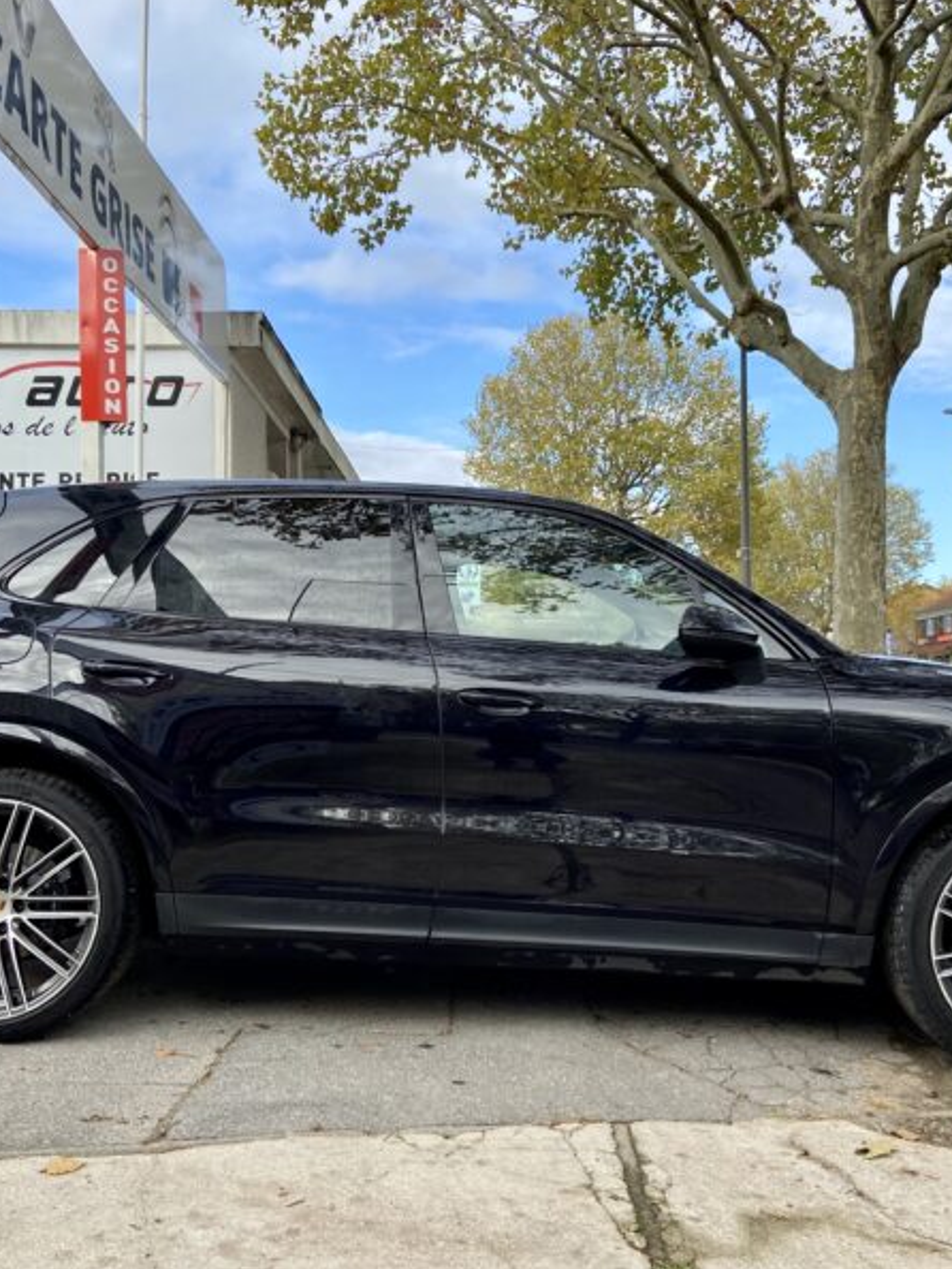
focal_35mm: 35
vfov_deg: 52.6
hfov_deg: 40.7
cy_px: 632
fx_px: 1282
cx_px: 497
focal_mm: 4.25
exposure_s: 1/877
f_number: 1.8
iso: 32
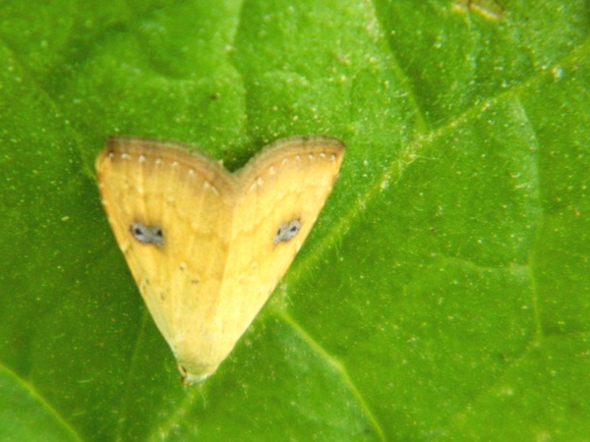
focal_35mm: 236
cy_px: 251
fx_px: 4022
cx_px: 248
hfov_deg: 8.4
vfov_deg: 6.3
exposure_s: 1/100
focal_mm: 31.8
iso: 400
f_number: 5.1
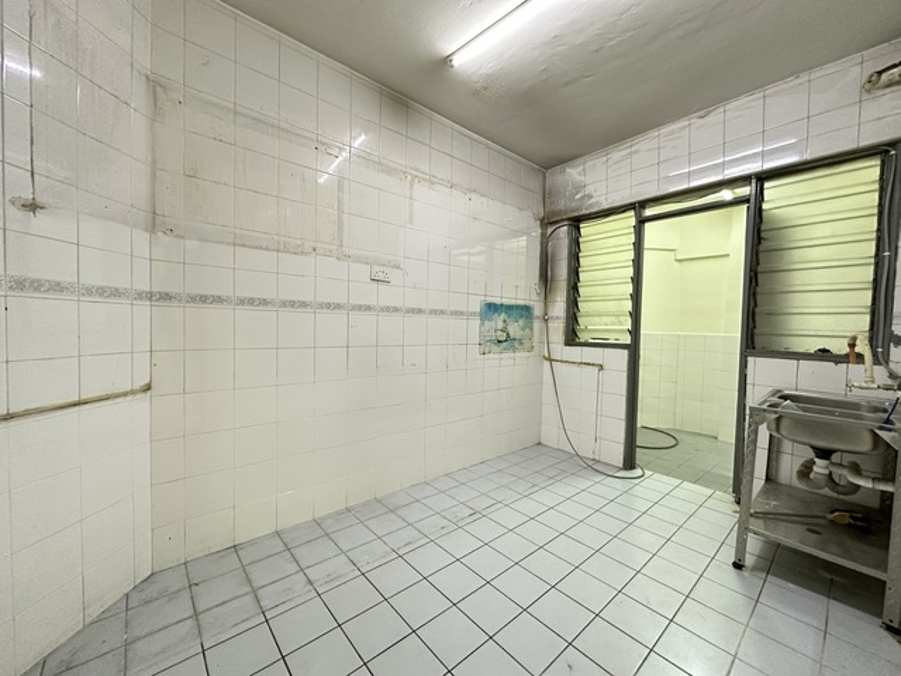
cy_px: 338
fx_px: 364
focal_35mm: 14
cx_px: 450
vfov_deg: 85.7
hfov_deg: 102.1
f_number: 2.2
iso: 640
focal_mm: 2.22
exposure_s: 1/50
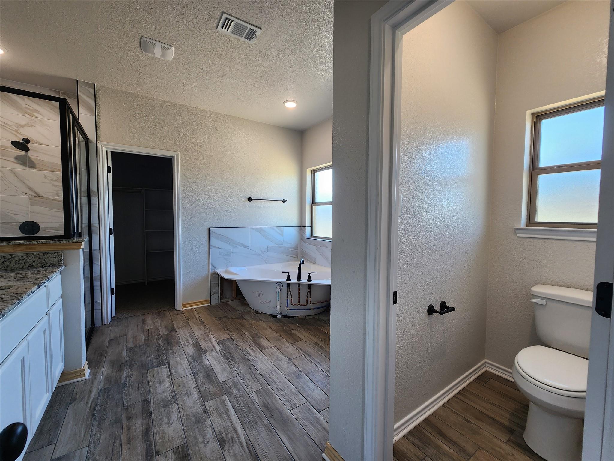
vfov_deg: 89.9
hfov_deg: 106.2
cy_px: 230
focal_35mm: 13
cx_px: 307
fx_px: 231
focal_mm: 2.2
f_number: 2.2
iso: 64
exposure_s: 1/60
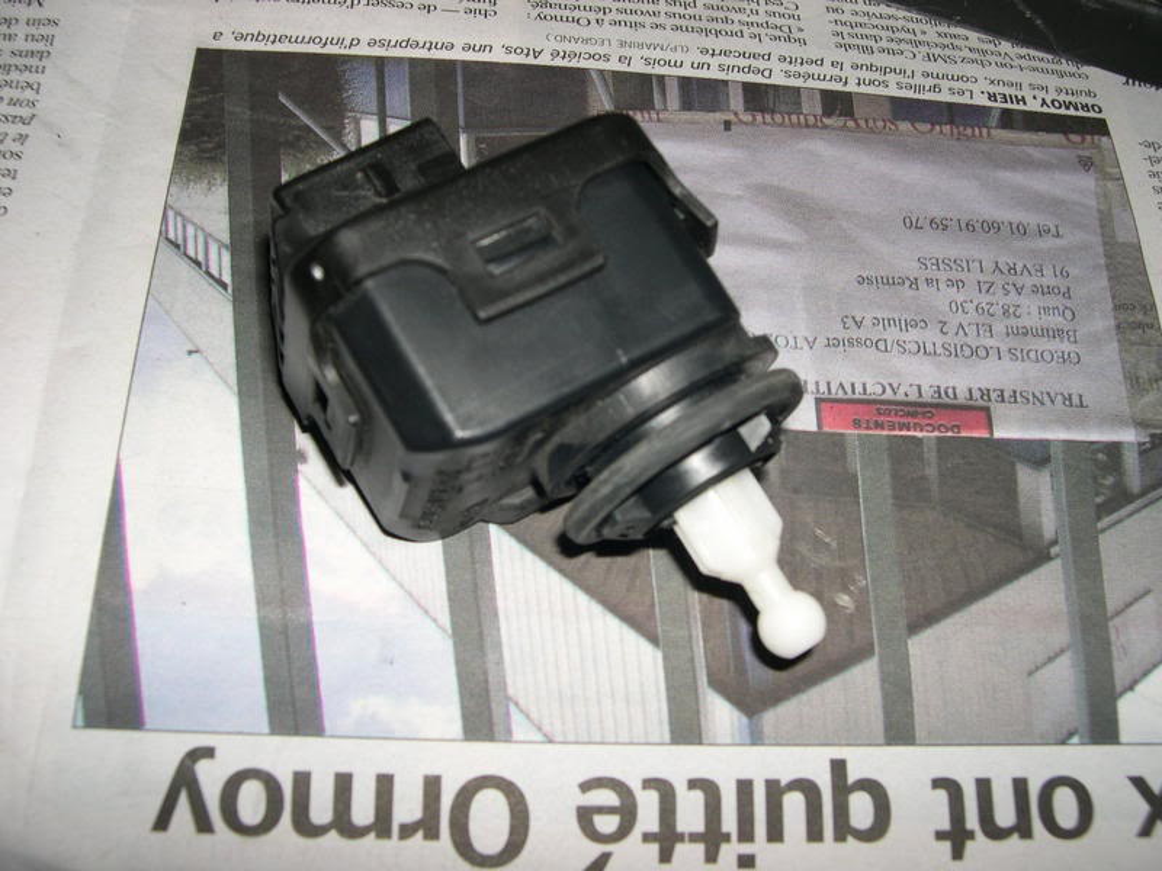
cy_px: 436
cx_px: 581
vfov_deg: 37.7
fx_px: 1276
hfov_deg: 49.0
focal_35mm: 38
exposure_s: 1/60
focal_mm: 8
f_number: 7.6
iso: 100
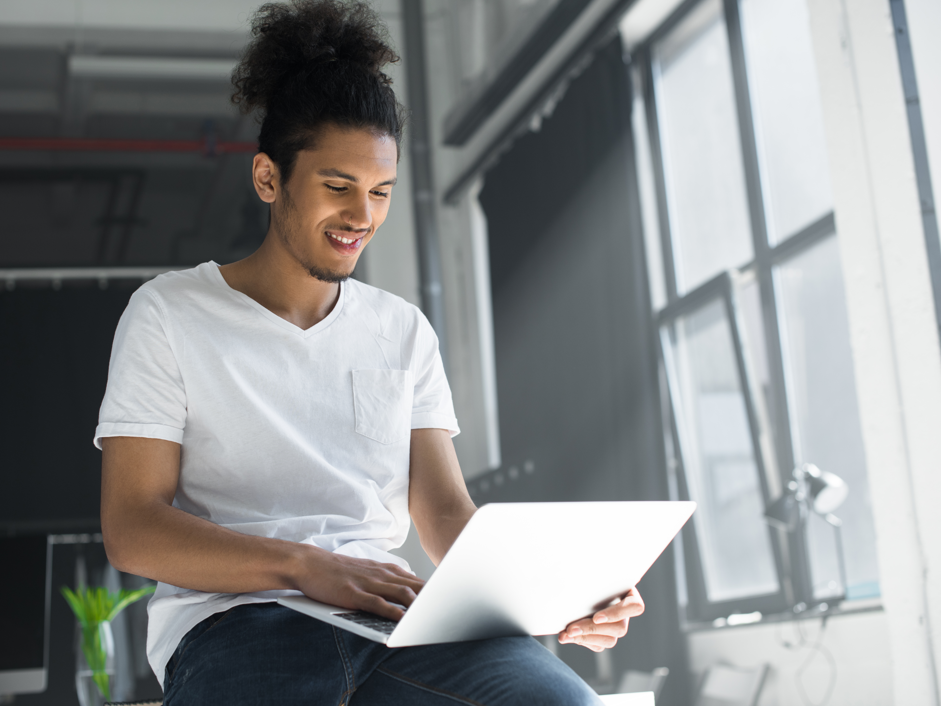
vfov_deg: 26.6
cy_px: 347
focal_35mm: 55
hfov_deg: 34.9
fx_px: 1495
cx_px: 428
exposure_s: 1/320
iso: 125
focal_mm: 50
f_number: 3.5
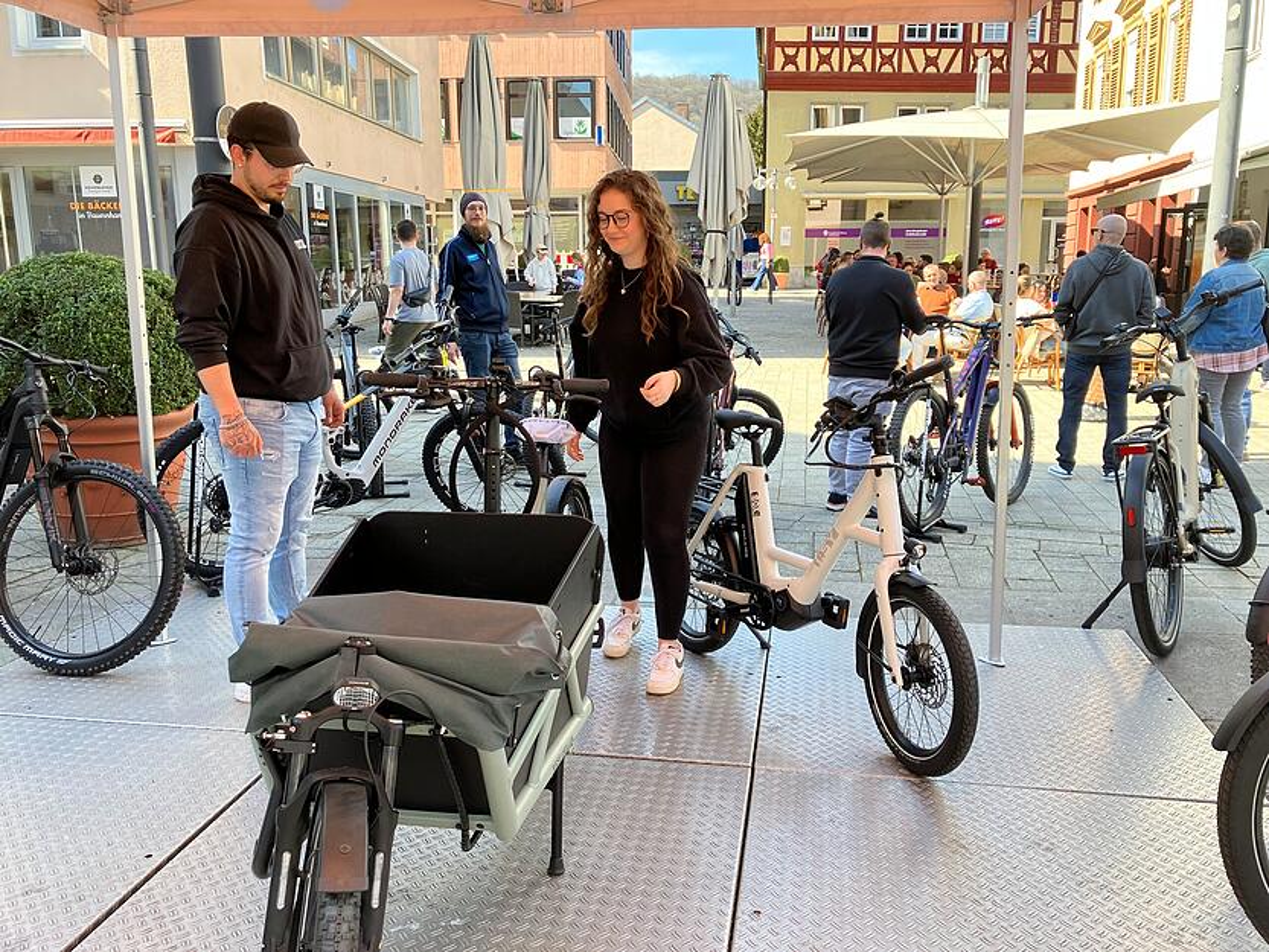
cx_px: 634
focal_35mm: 28
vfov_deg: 49.8
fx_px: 1027
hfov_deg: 63.4
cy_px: 476
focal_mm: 3.99
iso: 25
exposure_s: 1/217
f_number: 1.8
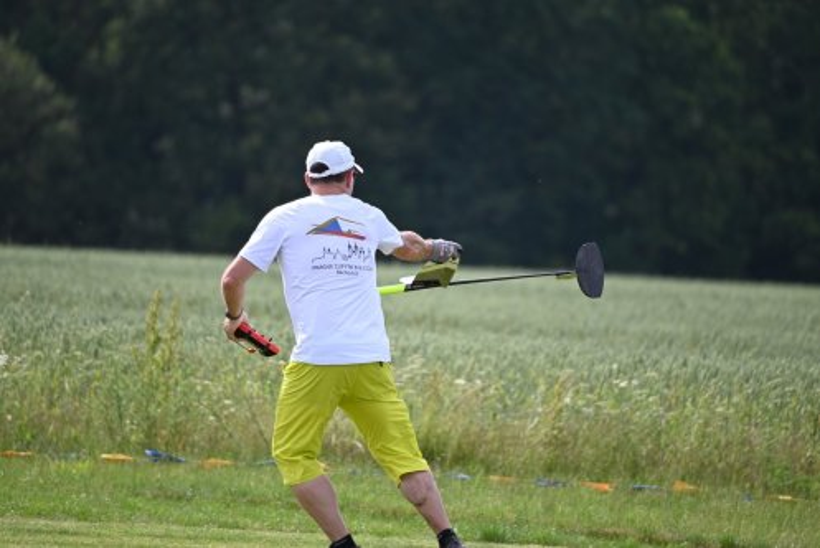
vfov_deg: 3.4
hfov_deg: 5.2
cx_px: 410
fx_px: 9116
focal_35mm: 400
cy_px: 274
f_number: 6.3
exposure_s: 1/800
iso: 320
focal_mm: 400
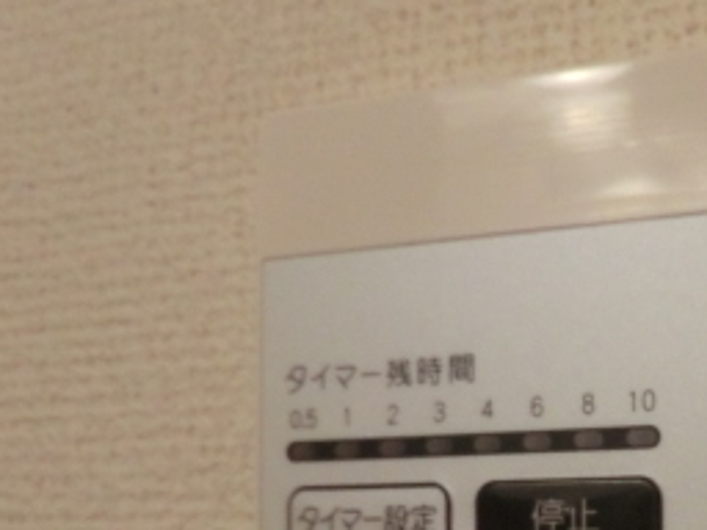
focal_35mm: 60
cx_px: 746
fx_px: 1225
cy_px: 508
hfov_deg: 29.5
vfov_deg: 23.6
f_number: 3.2
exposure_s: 1/60
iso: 250
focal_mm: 4.3
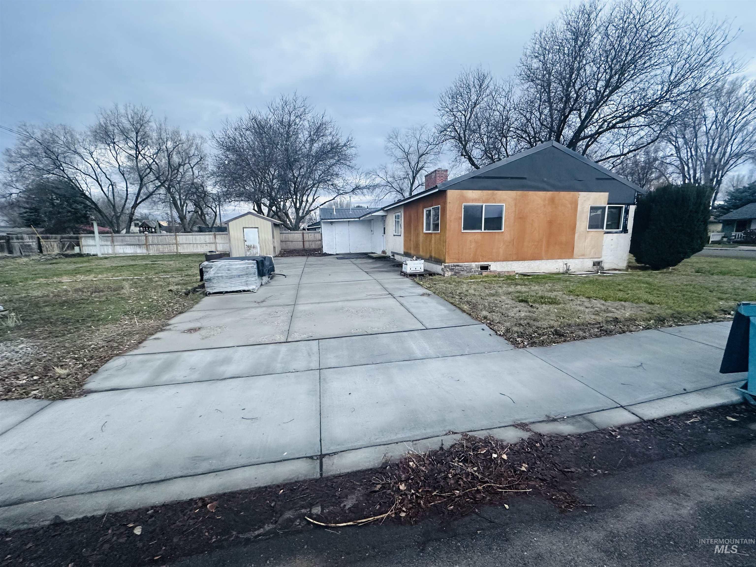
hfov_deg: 102.1
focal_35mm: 14
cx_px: 378
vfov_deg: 85.7
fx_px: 306
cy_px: 284
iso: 320
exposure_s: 1/82
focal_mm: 2.22
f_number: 2.2
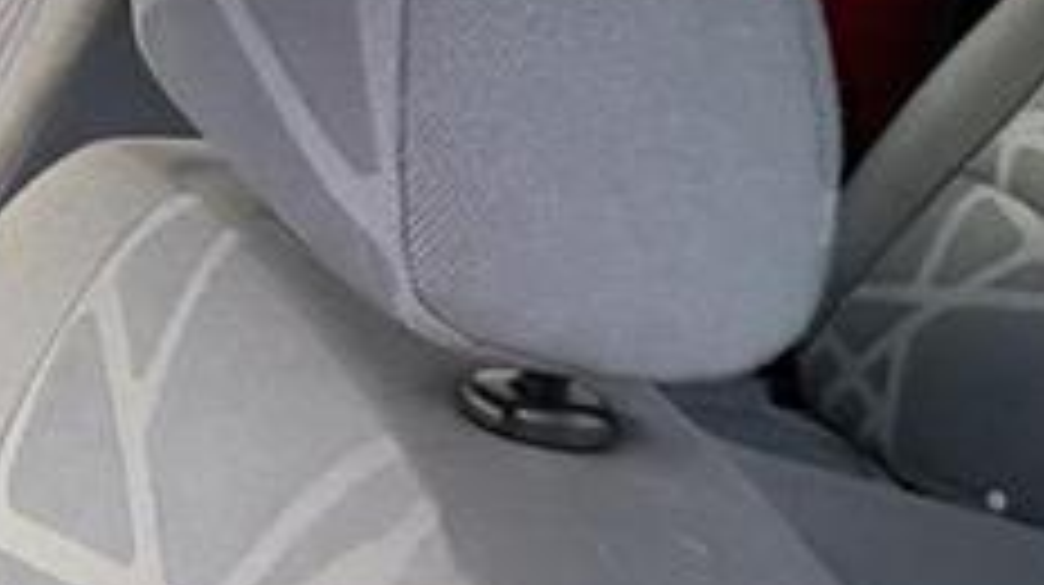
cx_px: -770
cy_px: 148
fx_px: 1632
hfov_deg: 22.8
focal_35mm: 59
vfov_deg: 20.2
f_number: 2.2
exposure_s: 1/99
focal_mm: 2.22
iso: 80
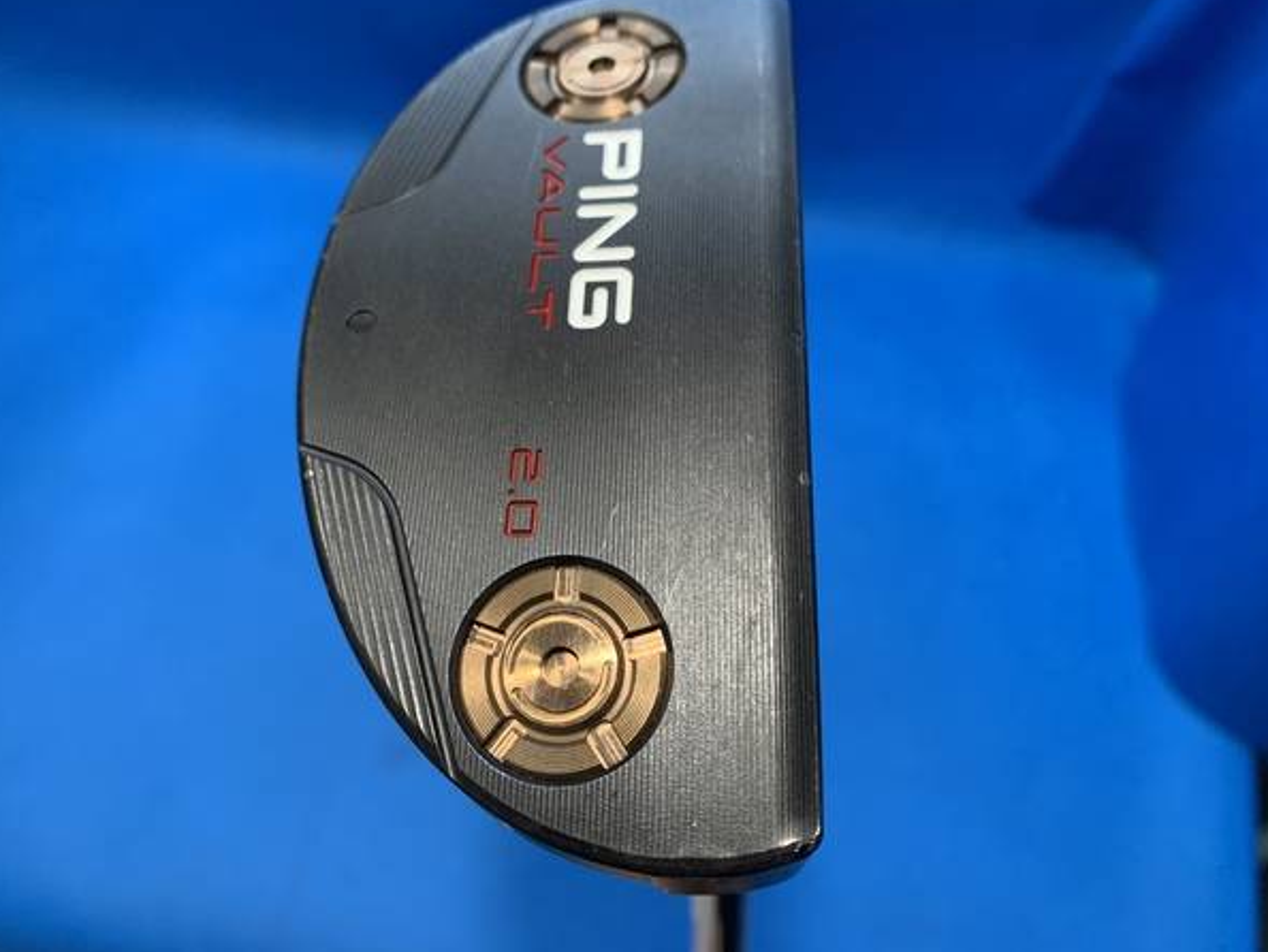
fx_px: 1026
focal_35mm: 28
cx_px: 600
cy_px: 453
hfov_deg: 63.4
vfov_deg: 49.8
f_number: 1.8
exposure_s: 1/60
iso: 80
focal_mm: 4.25
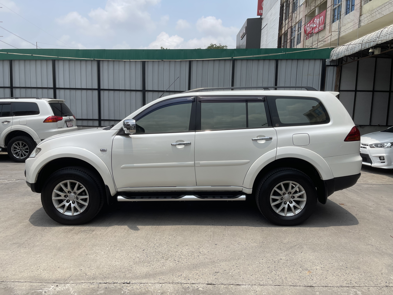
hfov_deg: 69.4
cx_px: 196
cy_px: 148
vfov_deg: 54.9
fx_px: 284
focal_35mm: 25
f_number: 1.6
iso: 32
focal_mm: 5.1
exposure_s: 1/5128
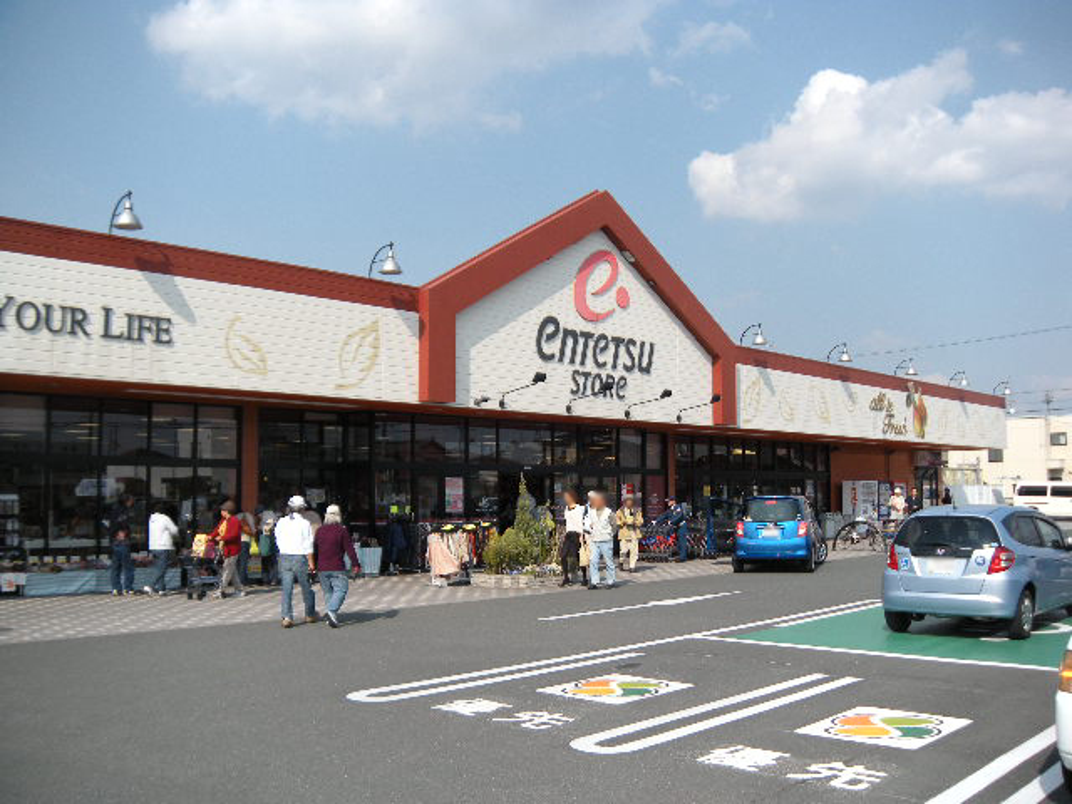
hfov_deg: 52.6
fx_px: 1084
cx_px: 536
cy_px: 402
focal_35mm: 35
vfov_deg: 40.7
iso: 64
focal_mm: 5.9
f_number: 3.8
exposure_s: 1/728
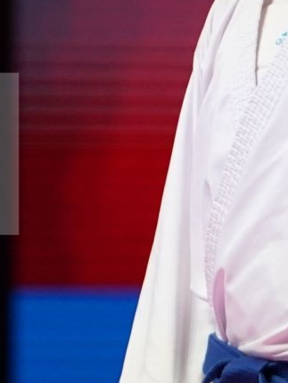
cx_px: 238
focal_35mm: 933
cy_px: 154
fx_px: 10340
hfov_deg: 1.6
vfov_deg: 2.1
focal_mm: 155
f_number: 2.8
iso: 2000
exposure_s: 1/1000
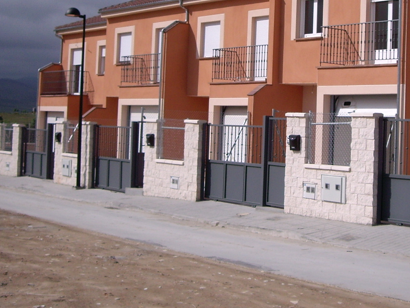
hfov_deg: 26.4
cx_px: 297
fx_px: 865
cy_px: 50
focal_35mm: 73
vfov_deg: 19.9
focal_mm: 6.2
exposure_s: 1/1600
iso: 64
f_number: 4.3
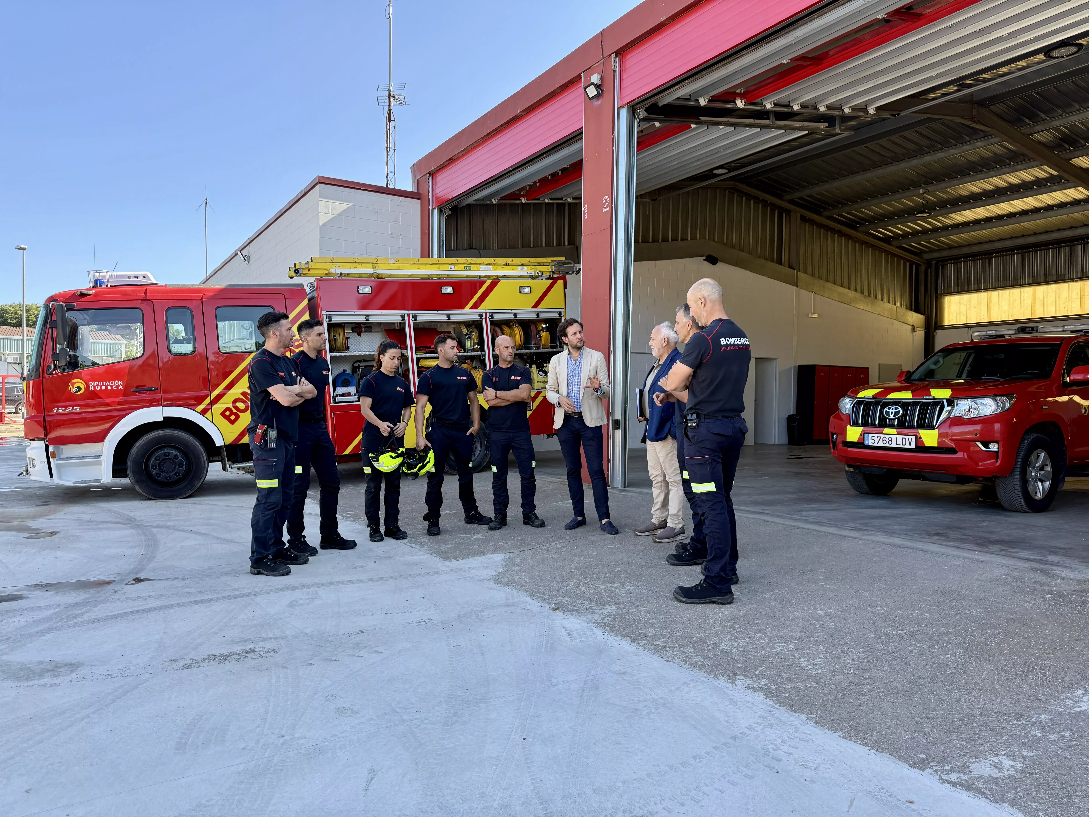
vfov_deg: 56.8
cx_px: 544
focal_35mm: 24
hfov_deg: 71.6
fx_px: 755
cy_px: 408
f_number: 1.78
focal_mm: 6.76
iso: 100
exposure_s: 1/813
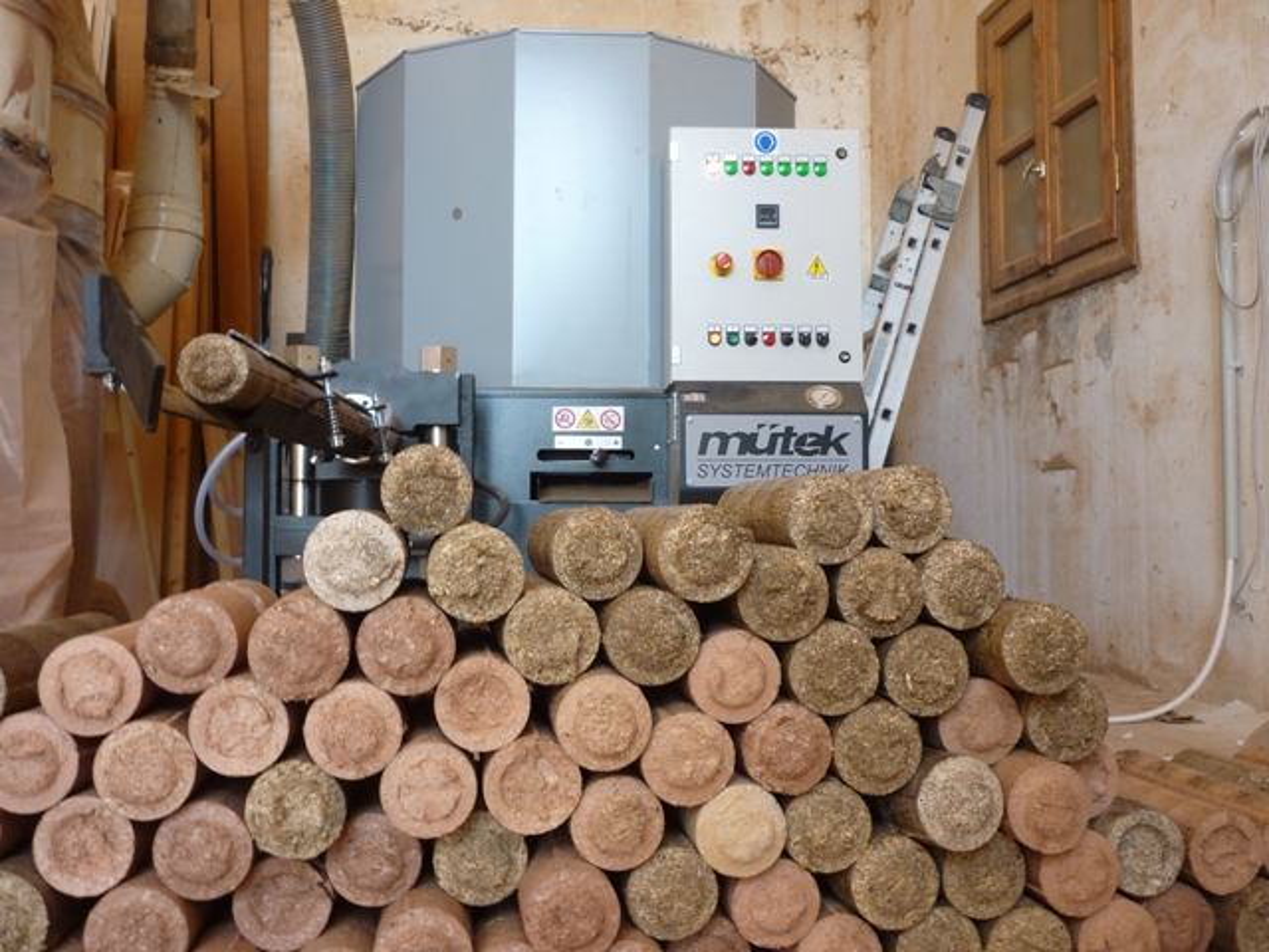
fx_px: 1210
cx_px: 634
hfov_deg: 55.4
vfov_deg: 42.9
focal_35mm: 33
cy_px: 476
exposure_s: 1/30
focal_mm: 5.5
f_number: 2.8
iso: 100
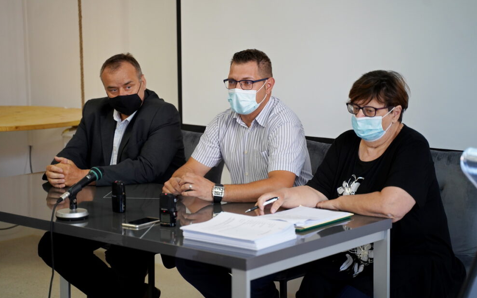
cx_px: 239
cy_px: 152
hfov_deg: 26.2
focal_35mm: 79
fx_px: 1027
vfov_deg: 16.5
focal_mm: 75
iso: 1250
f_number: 2.8
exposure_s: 1/400
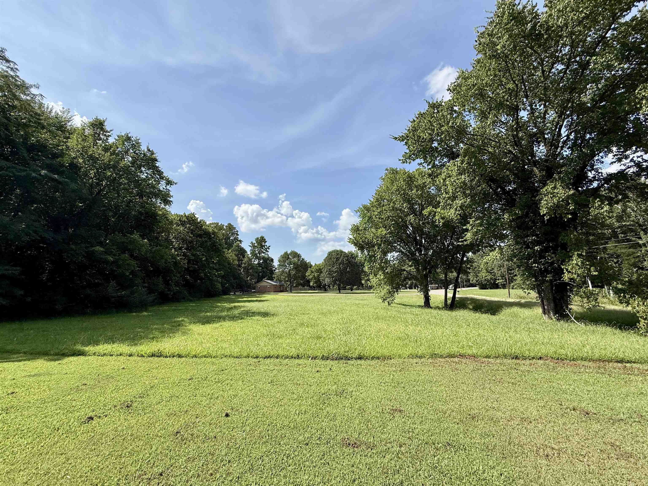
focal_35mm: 14
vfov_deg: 85.7
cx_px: 324
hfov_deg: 102.1
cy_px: 243
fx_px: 262
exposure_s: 1/2611
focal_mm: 2.22
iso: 50
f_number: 2.2
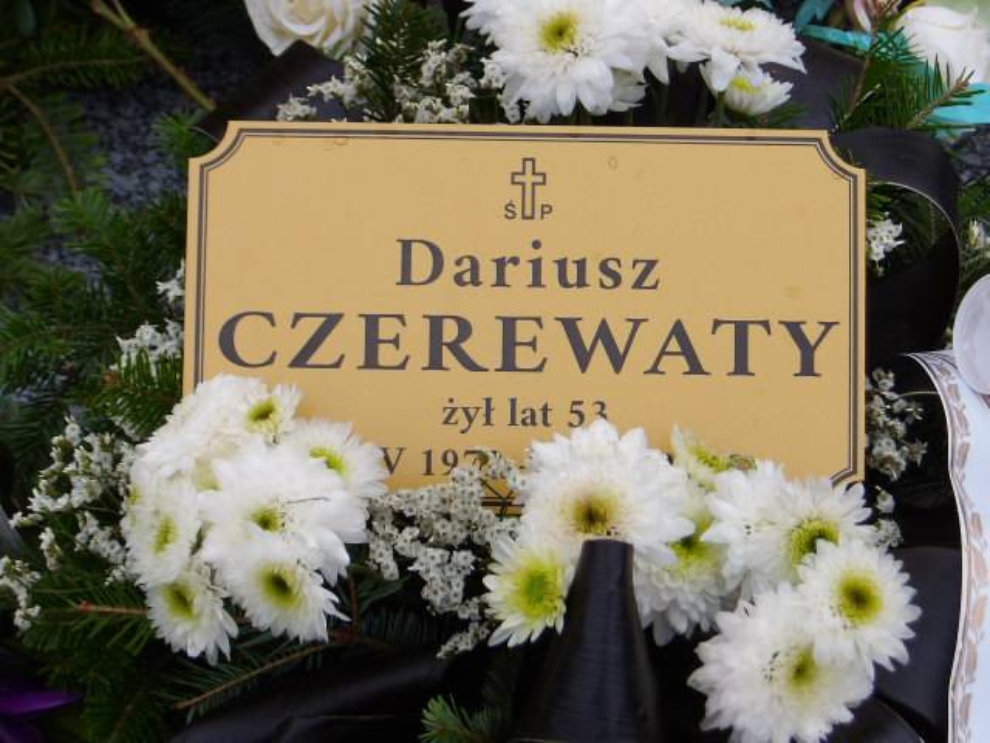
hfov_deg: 18.2
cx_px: 495
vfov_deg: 13.7
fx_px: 3089
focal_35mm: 108
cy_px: 372
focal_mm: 19.6
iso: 100
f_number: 6.6
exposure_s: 1/168
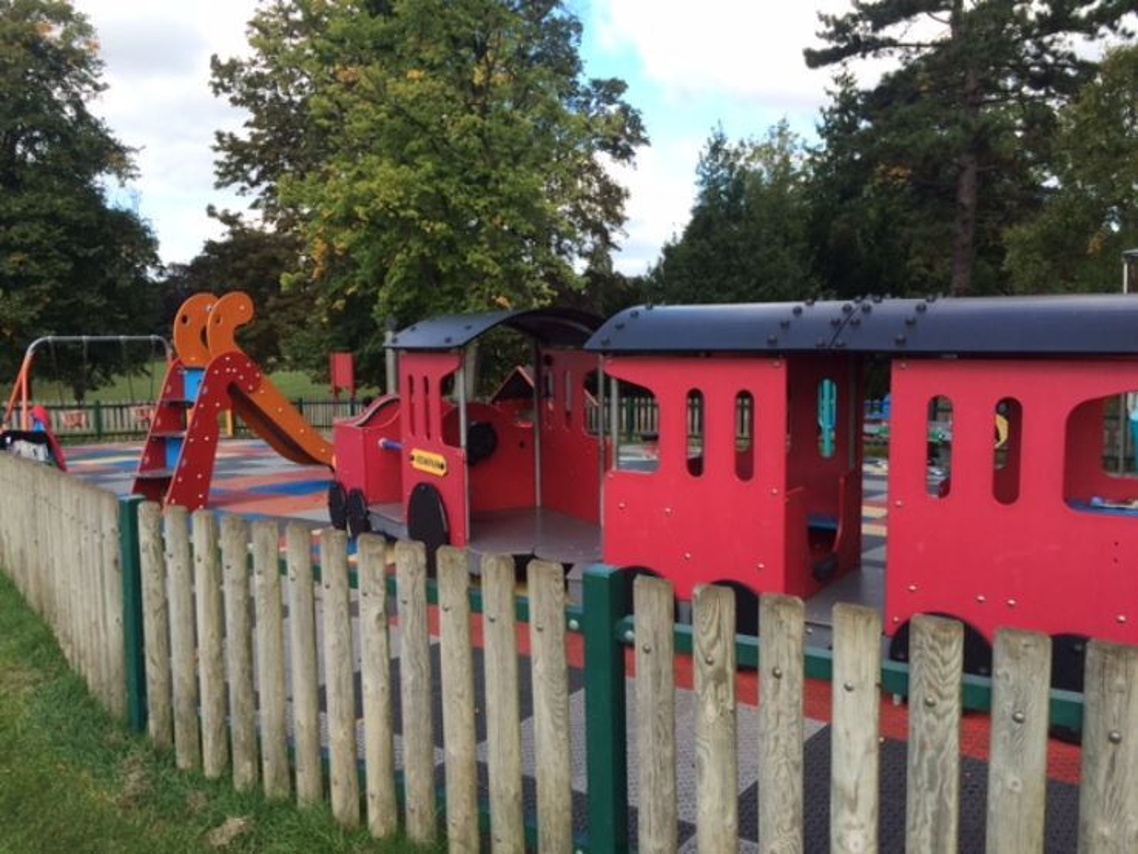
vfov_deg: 48.3
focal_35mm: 29
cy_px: 427
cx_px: 569
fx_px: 954
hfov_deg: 61.6
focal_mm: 4.15
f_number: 2.2
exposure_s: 1/672
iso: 32
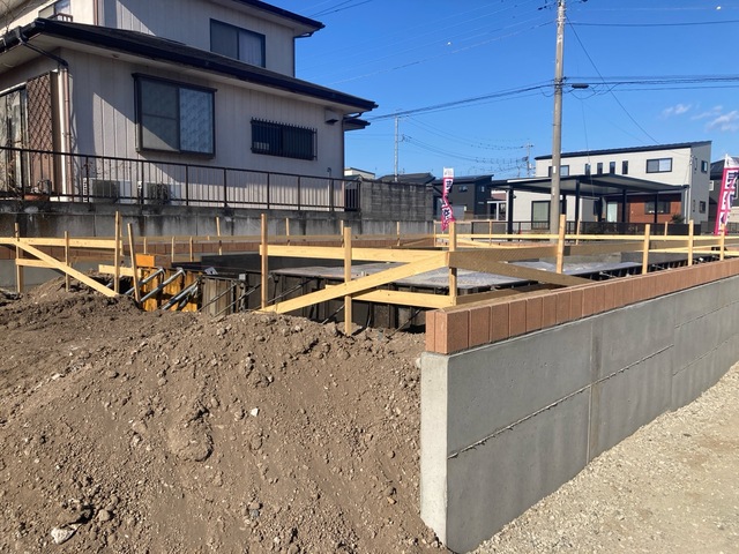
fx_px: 598
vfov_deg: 49.7
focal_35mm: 28
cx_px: 370
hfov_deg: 63.4
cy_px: 277
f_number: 1.8
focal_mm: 3.99
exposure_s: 1/2525
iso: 20
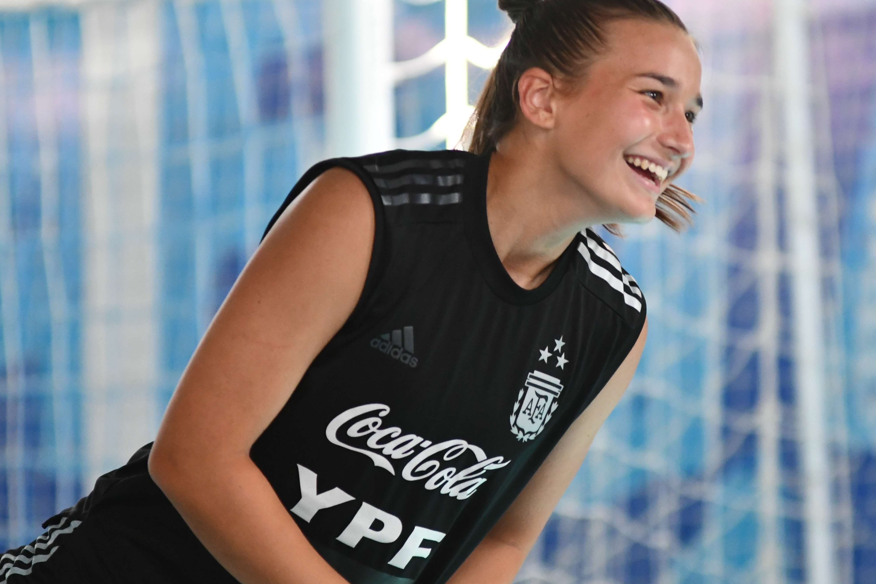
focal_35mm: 418
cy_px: 233
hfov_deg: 4.9
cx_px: 542
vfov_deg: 3.3
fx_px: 10171
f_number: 2.8
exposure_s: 1/500
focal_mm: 200
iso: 2500
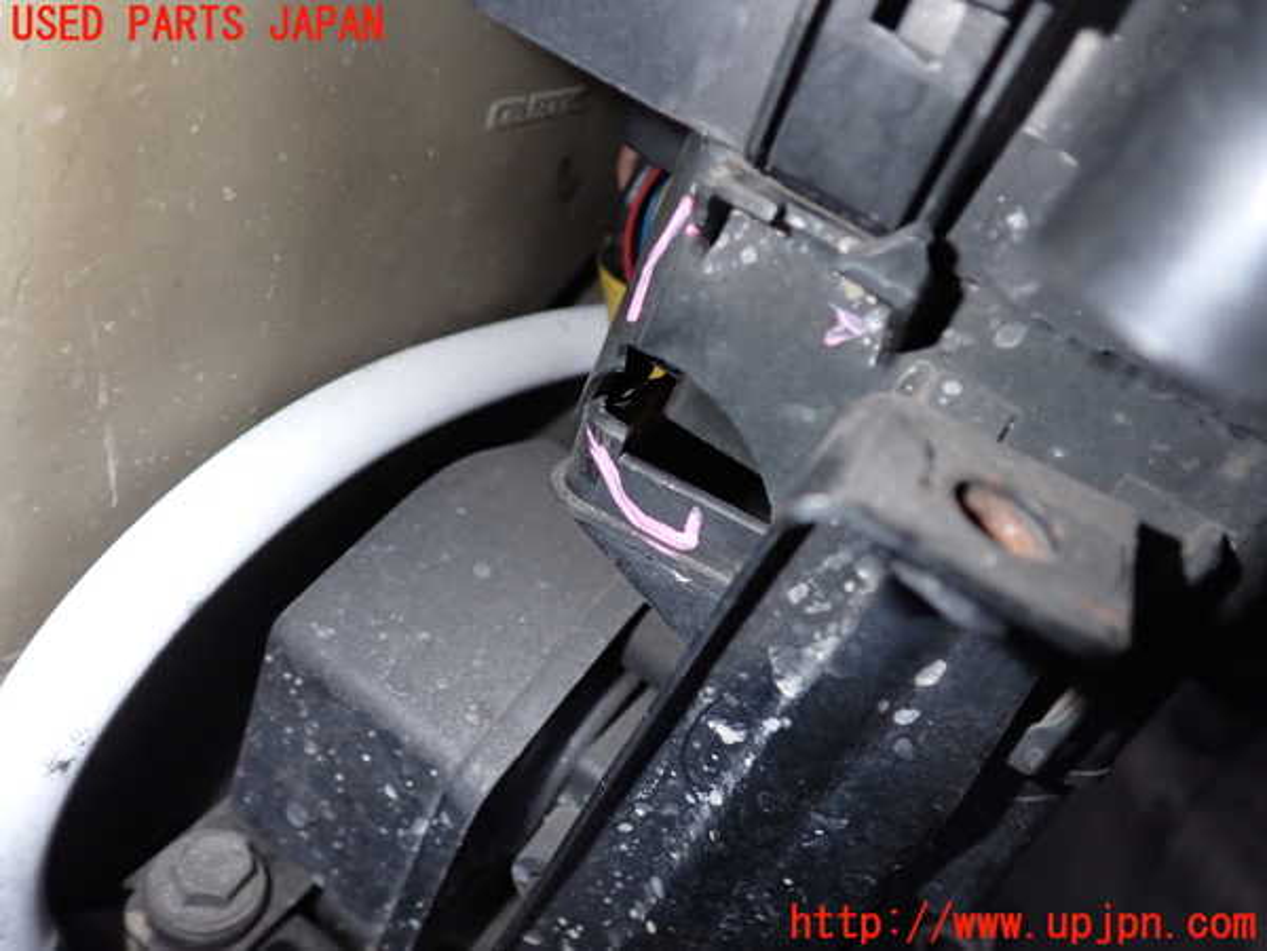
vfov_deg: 46.8
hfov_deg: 60.0
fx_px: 1098
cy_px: 476
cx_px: 634
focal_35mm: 30
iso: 320
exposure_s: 1/30
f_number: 6.3
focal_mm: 5.4
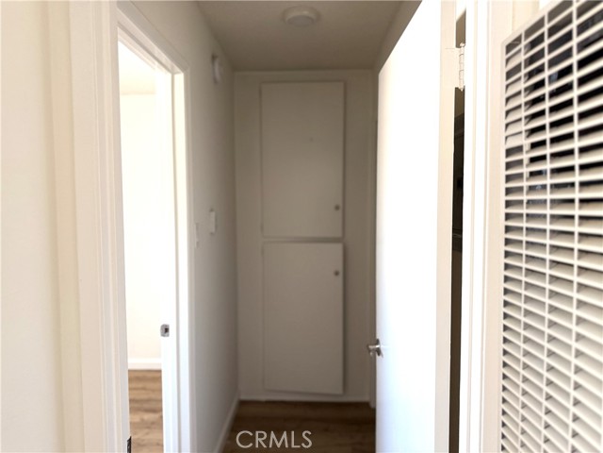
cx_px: 302
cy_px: 226
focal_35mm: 24
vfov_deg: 56.8
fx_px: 418
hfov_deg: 71.6
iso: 200
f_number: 1.78
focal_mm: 6.76
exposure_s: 1/99
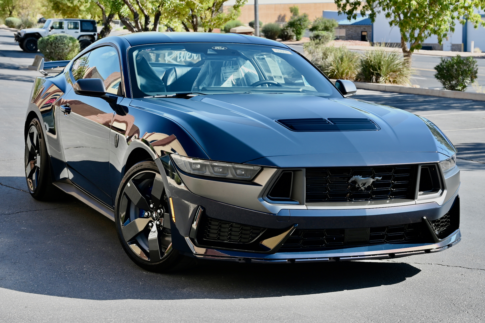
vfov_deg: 27.0
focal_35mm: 50
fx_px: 674
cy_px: 162
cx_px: 242
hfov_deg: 39.6
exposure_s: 1/250
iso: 140
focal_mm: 50
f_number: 5.6
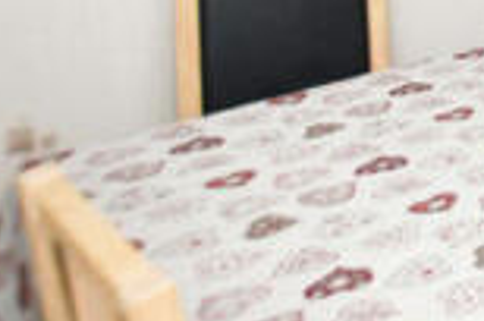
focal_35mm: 64
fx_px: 859
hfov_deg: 18.3
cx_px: 1004
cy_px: -247
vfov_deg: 17.4
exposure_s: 1/60
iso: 500
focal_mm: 10
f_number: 4
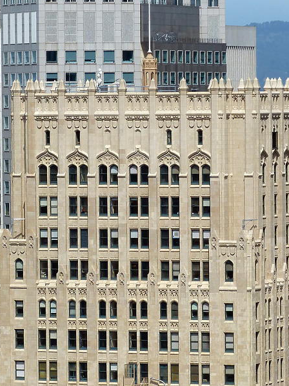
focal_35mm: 339
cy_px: 233
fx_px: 3772
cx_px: 167
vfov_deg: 5.8
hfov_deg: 4.4
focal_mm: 40.4
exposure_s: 1/1600
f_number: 4
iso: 100
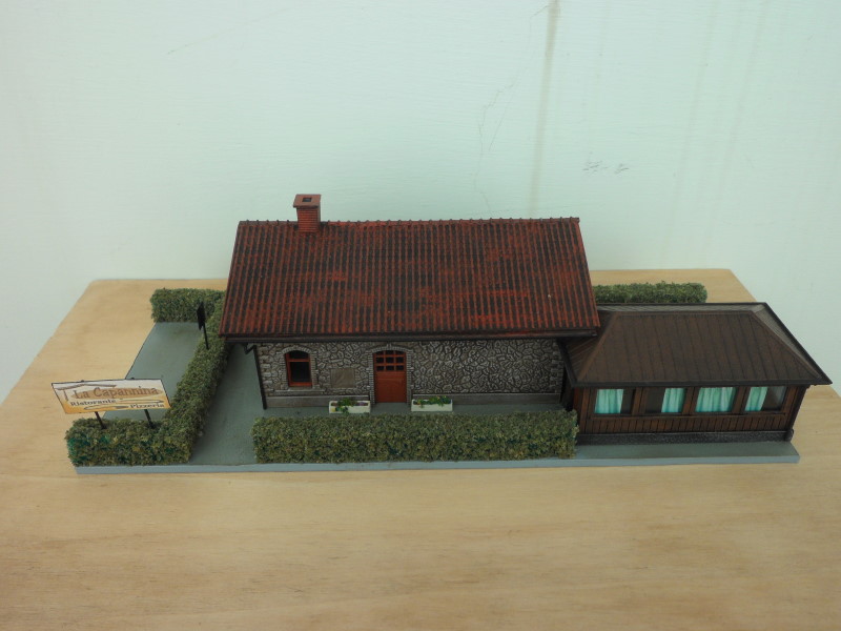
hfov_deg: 56.8
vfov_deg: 44.2
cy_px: 316
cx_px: 420
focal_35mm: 32
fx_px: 777
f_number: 3.7
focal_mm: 5.7
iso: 80
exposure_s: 1/750
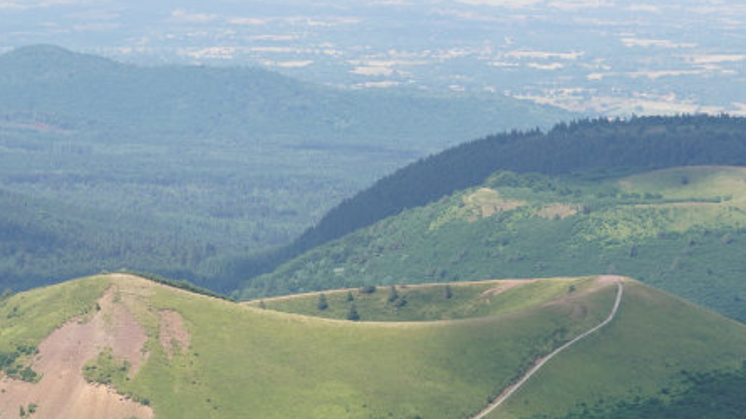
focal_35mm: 240
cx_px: 290
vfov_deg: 5.1
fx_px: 4745
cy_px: 291
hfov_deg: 9.0
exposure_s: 1/125
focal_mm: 85
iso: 200
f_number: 13
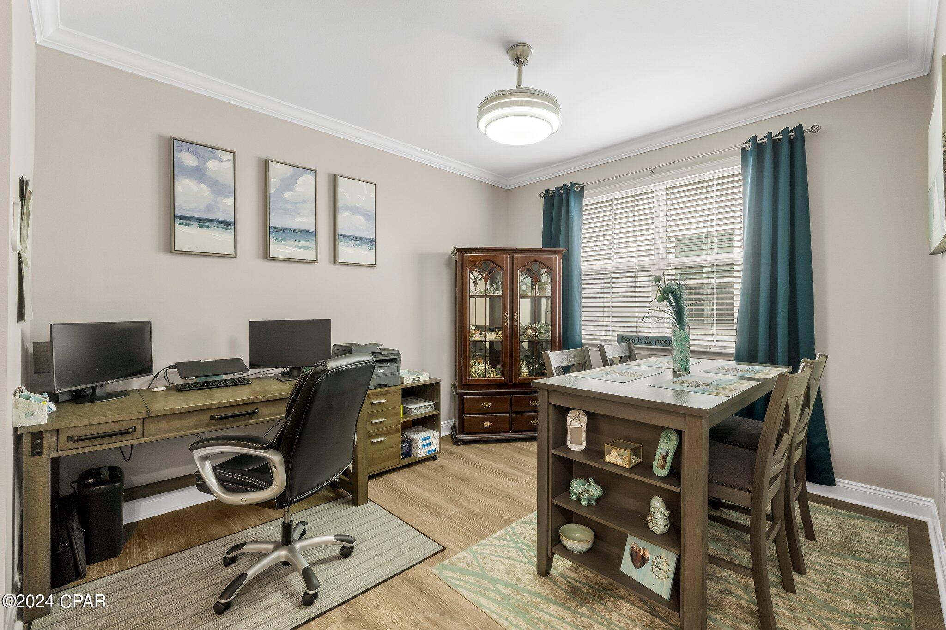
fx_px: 414
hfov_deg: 97.6
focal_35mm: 16
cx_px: 473
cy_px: 315
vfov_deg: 74.6
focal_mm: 10.5
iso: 400
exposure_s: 1/8
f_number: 9
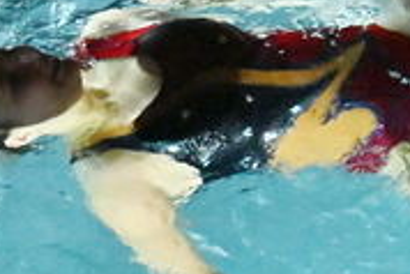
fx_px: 4297
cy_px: -68
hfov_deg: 5.3
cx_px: 961
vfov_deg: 3.6
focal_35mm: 377
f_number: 4.5
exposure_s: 1/125
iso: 4000
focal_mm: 56
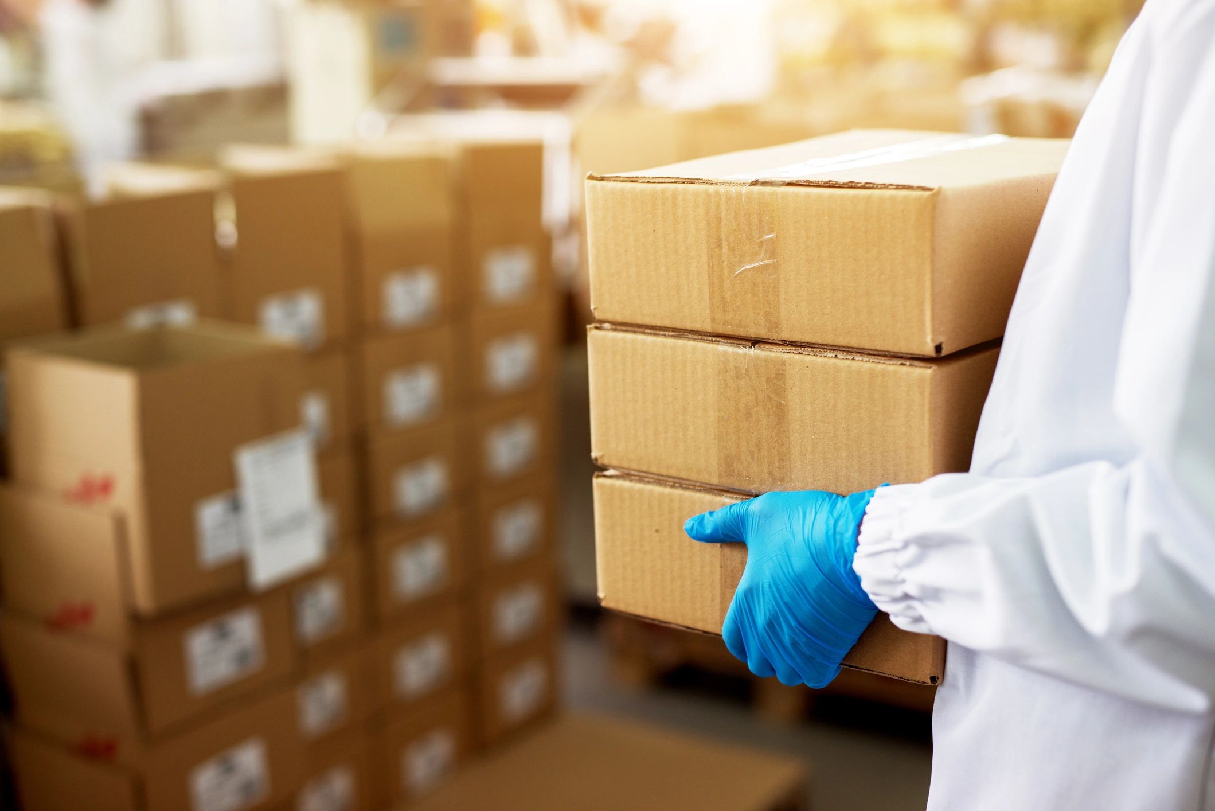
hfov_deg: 39.6
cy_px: 406
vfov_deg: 27.0
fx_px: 1688
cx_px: 608
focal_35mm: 50
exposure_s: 1/200
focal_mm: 50
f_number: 2.2
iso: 500
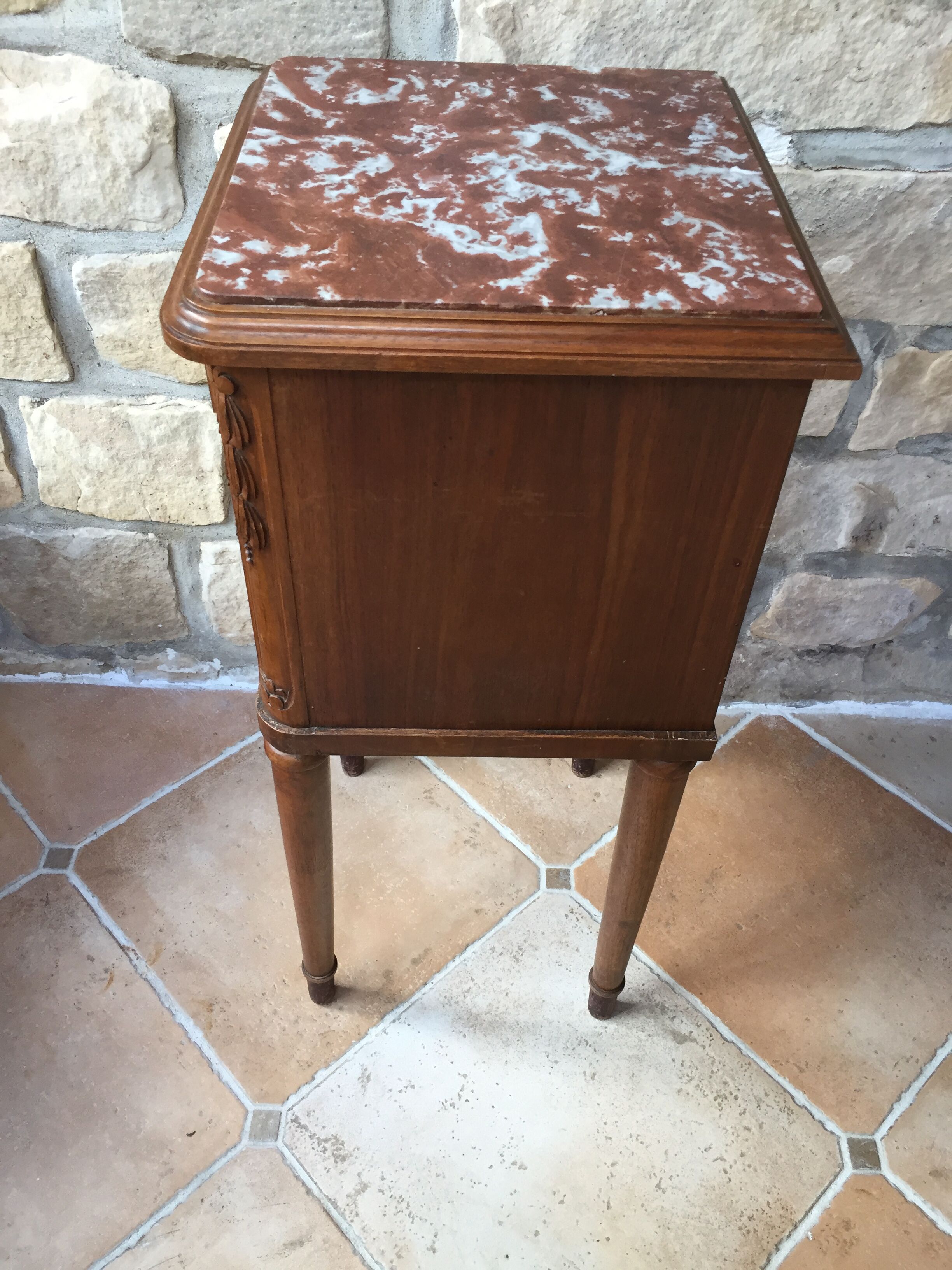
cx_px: 476
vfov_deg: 61.7
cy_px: 635
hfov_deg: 48.2
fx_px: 1063
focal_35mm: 29
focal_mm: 4.15
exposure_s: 1/33
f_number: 2.2
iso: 50
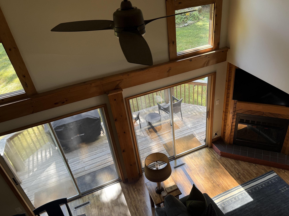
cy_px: 110
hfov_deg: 63.2
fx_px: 234
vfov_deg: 49.7
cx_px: 162
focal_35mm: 28
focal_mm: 6.76
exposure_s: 1/234
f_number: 1.78
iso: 125
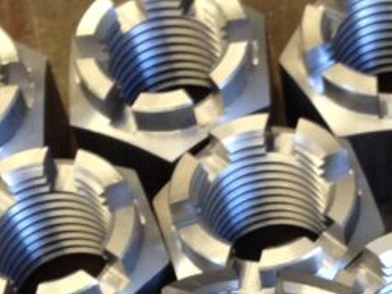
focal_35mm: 145
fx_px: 1641
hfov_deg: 13.6
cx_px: 300
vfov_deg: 10.0
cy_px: 407
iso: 100
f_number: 2.4
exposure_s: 1/20
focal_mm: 4.28
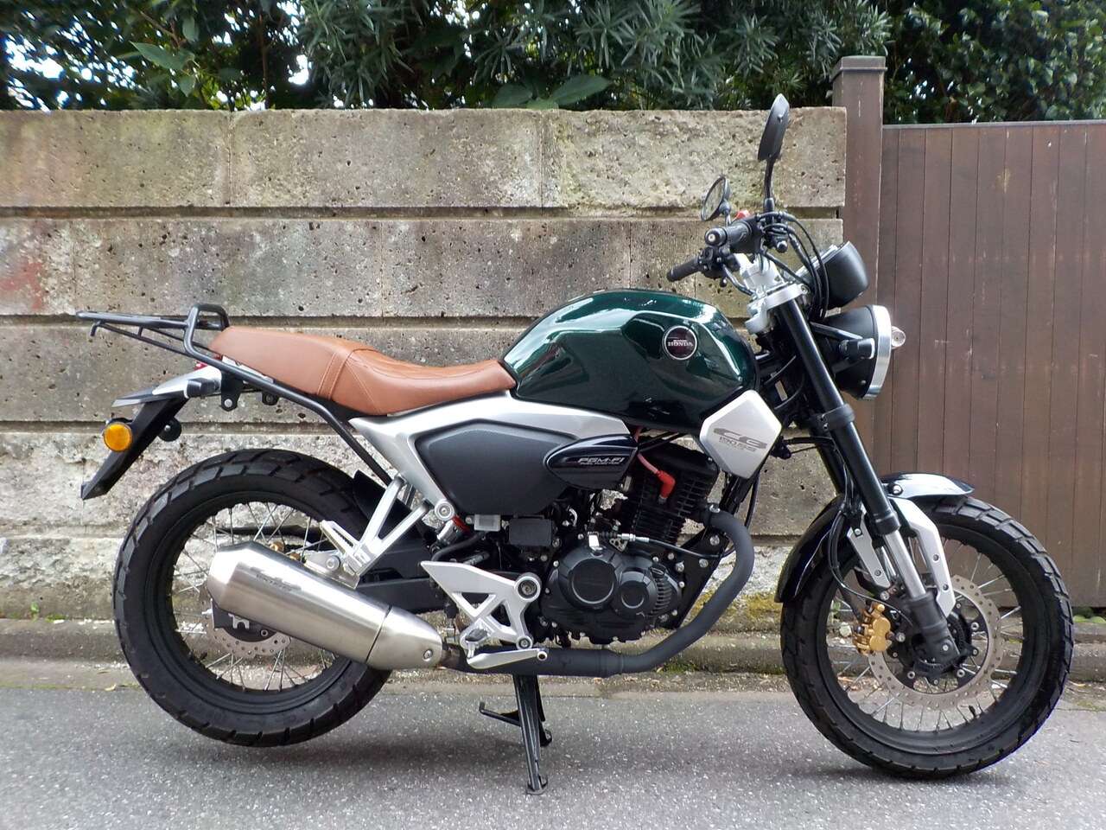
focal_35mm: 30
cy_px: 415
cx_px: 553
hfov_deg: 60.0
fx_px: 959
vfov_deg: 46.8
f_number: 3.3
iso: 160
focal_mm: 4.1
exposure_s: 1/30
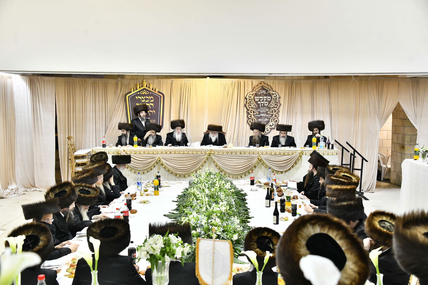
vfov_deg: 29.9
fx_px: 535
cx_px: 214
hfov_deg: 43.6
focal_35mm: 45
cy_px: 142
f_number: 5.6
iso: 2000
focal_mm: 45
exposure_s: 1/160
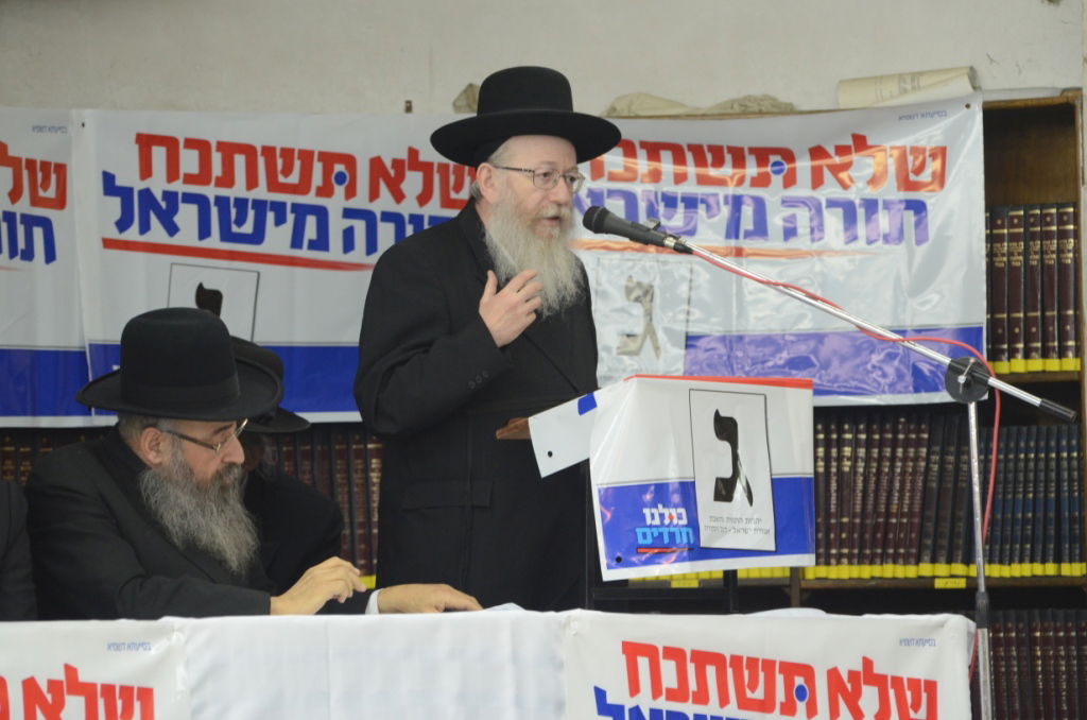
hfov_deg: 7.1
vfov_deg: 4.7
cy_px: 360
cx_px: 544
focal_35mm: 292
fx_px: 8813
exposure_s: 1/60
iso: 1600
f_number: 5.3
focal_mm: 195
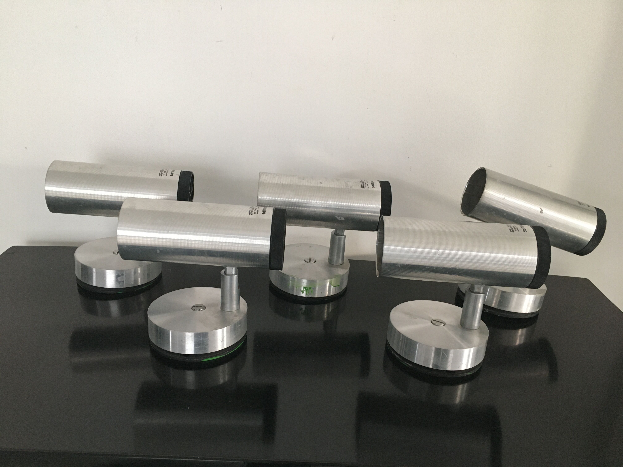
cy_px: 234
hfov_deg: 61.7
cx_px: 312
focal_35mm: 29
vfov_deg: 48.2
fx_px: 522
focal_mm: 4.15
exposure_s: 1/33
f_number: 2.2
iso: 160
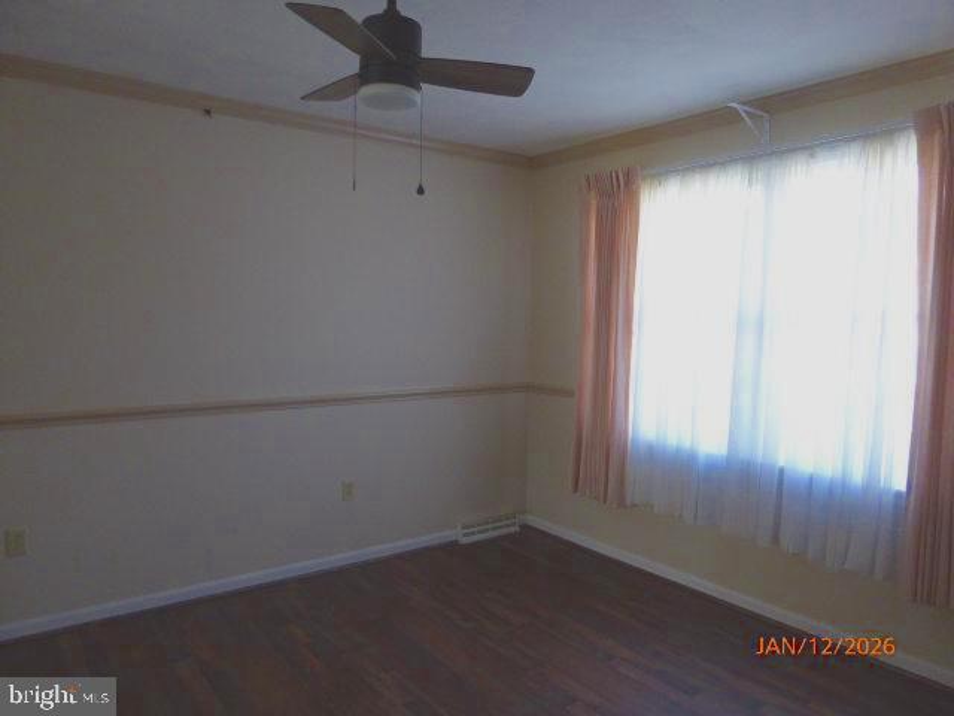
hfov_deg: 71.6
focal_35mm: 24
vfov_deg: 56.8
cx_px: 477
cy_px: 358
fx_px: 661
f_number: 3.3
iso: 400
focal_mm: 4.3
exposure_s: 1/30
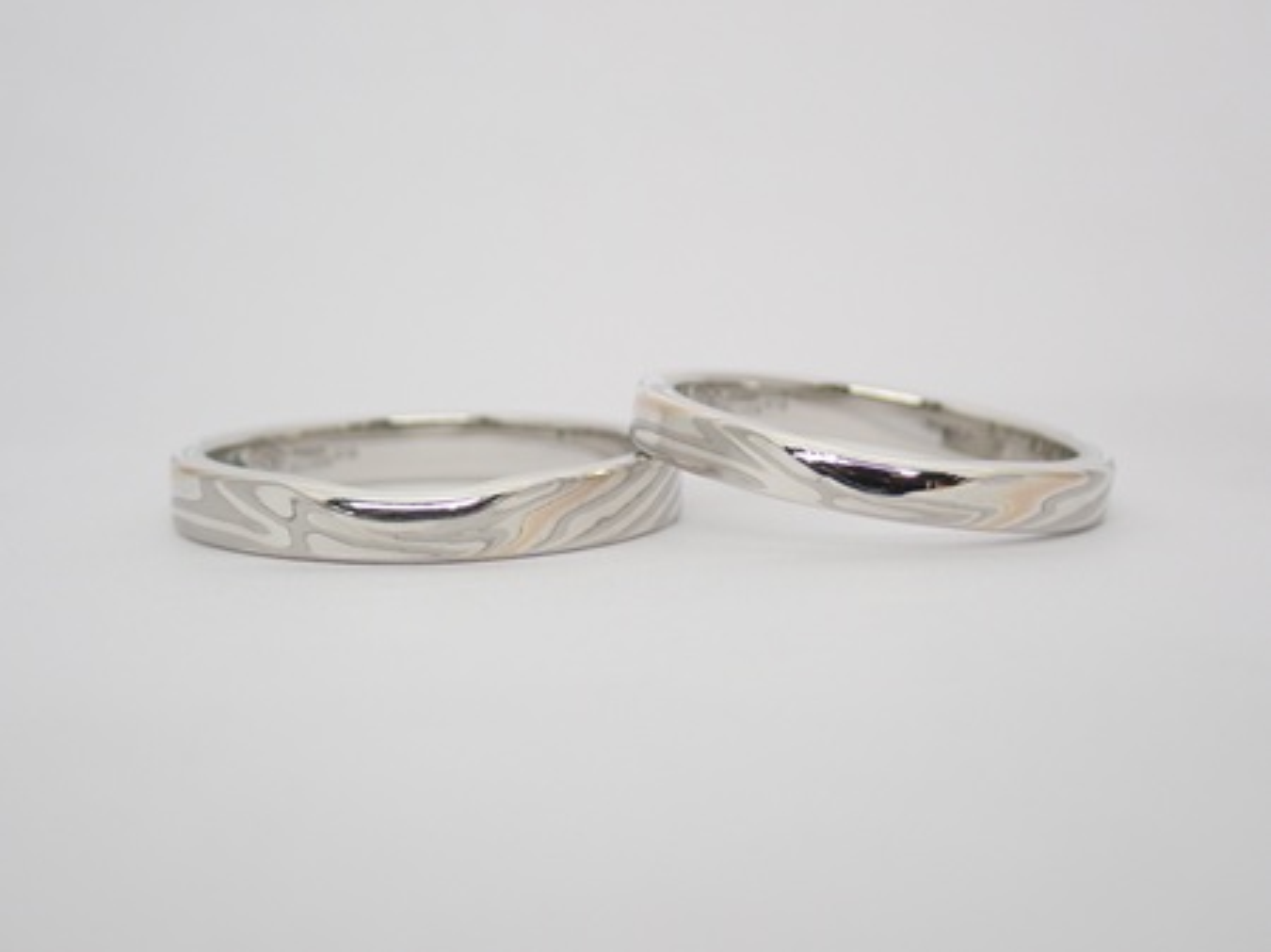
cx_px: 636
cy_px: 476
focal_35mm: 77
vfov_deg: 19.1
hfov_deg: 25.3
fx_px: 2826
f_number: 4.1
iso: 200
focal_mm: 13.65
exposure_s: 1/125
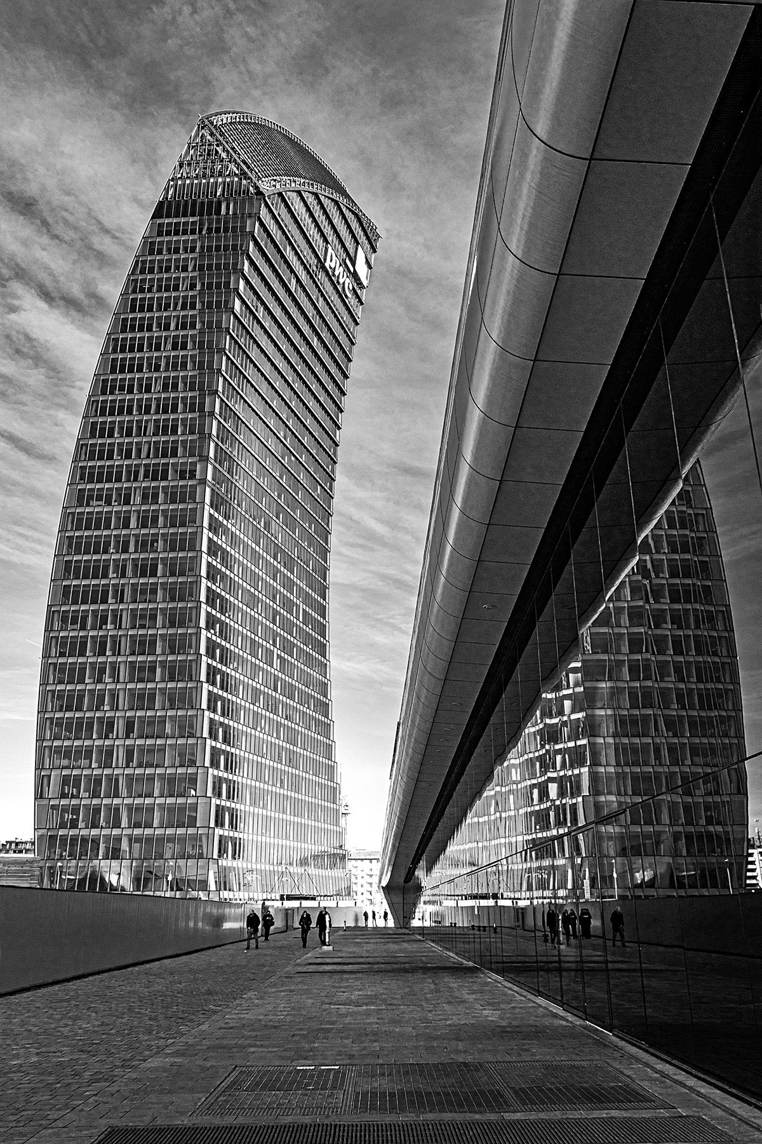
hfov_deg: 47.9
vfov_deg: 67.4
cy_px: 572
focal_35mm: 27
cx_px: 381
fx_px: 857
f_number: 8
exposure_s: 1/320
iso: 100
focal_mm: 18
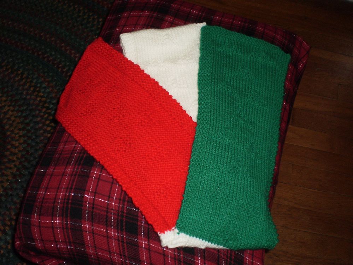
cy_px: 132
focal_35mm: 36
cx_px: 176
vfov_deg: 39.6
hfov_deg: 51.4
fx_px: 367
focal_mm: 6.3
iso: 125
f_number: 3.1
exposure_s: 1/30
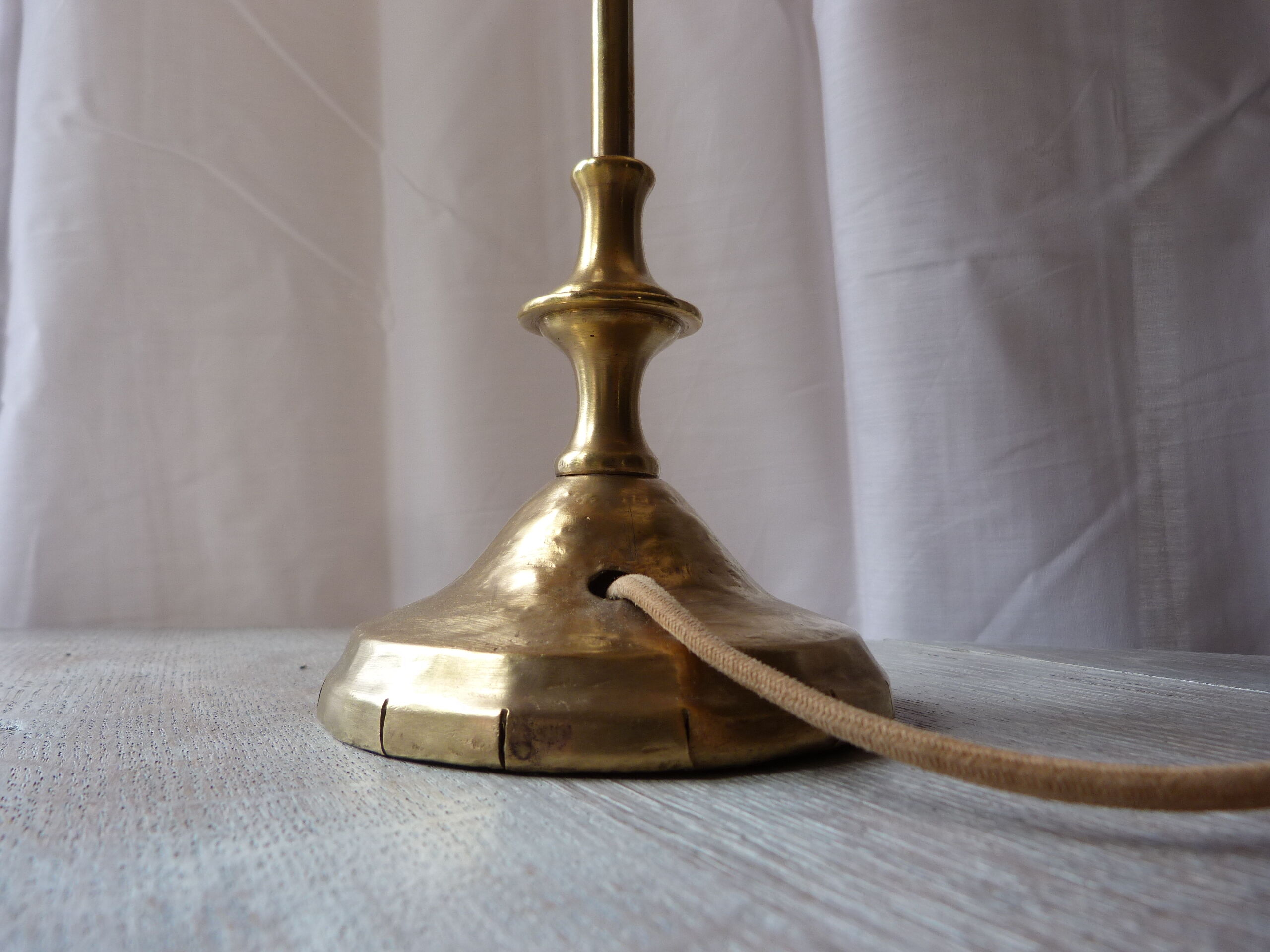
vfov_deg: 54.9
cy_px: 476
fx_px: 917
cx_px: 635
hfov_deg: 69.4
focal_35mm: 25
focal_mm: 4.5
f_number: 2.8
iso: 80
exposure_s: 1/80
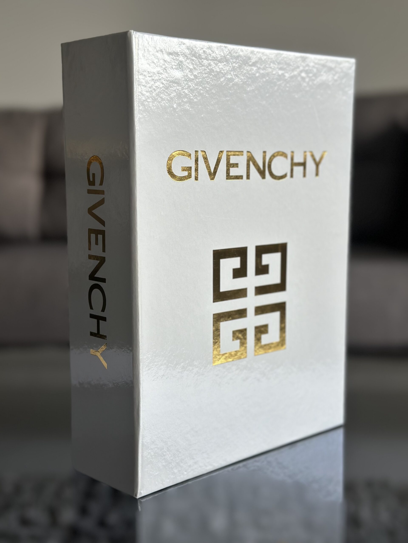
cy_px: 272
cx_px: 204
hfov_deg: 30.3
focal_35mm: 48
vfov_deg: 39.7
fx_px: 754
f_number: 1.78
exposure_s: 1/137
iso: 64
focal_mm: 6.86
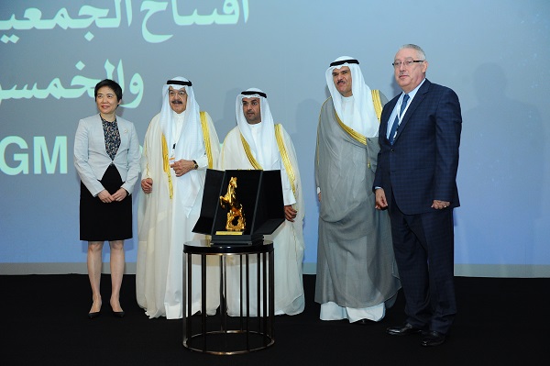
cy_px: 183
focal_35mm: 44
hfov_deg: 44.5
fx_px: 672
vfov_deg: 30.5
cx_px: 275
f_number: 3.5
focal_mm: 44
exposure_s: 1/125
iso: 2500
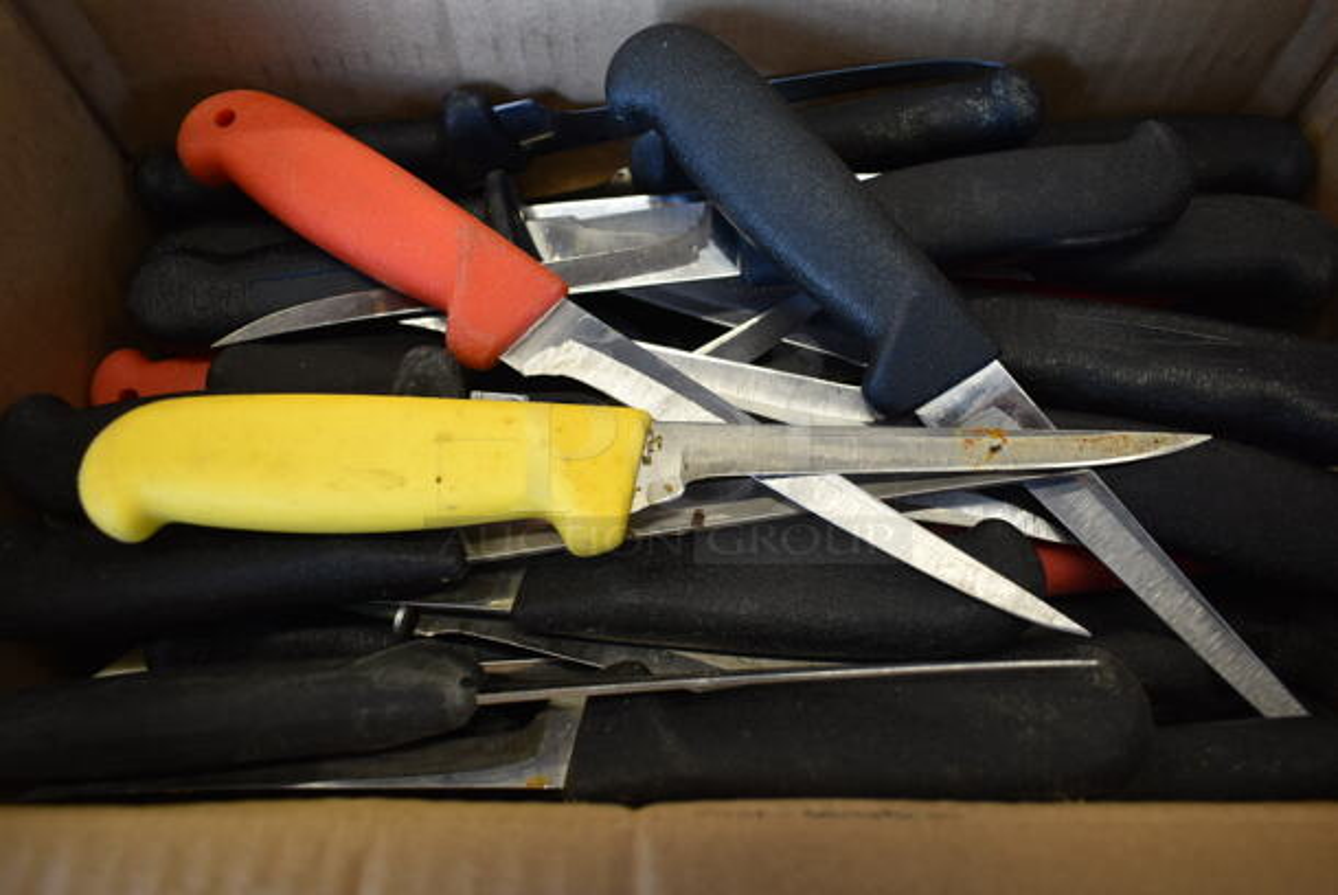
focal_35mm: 27
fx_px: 1004
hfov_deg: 67.3
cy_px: 448
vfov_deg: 48.0
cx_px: 669
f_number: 3.5
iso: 400
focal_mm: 18
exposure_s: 1/30
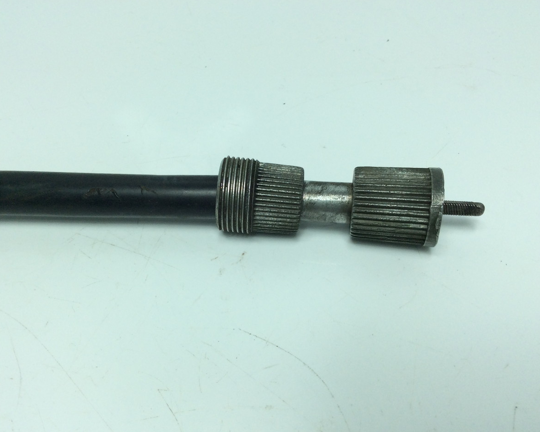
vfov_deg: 43.4
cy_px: 219
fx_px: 543
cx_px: 252
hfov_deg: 52.8
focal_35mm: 34
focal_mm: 3.3
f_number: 2.4
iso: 32
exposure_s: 1/566
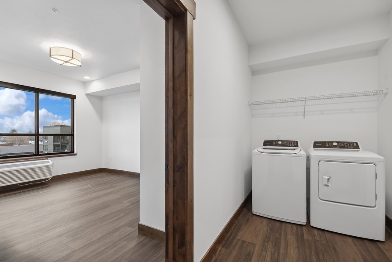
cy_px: 131
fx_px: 163
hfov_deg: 100.4
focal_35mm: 15
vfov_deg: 77.3
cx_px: 196
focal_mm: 10
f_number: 6.3
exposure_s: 1/6
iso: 100
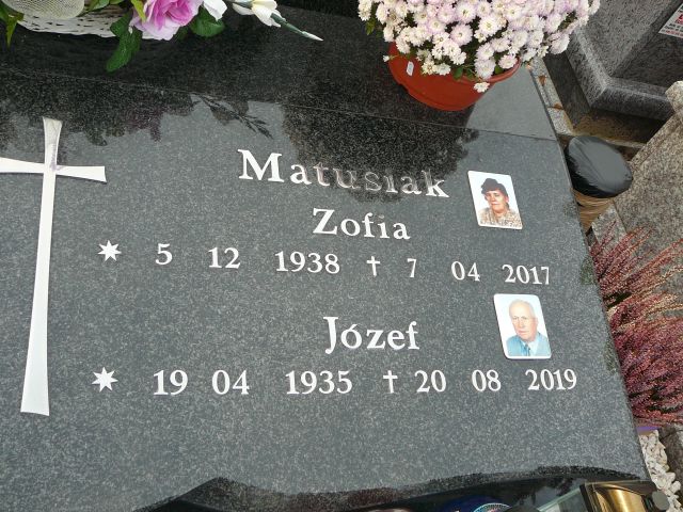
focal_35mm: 38
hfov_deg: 49.0
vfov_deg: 37.7
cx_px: 342
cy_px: 256
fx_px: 750
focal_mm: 5.6
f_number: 3
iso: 80
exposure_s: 1/160
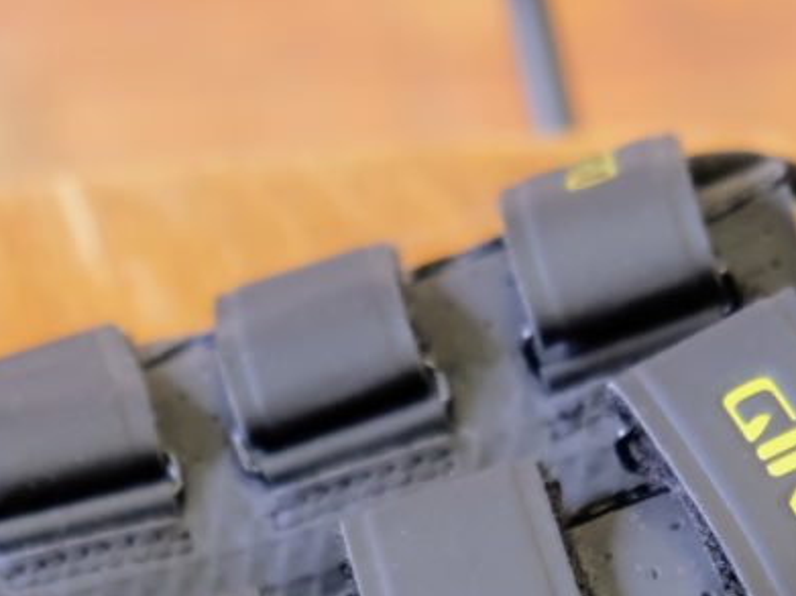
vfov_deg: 6.0
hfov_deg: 8.1
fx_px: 5632
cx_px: 499
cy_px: 677
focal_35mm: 245
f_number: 4
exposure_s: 1/56
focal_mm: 55
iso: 3200
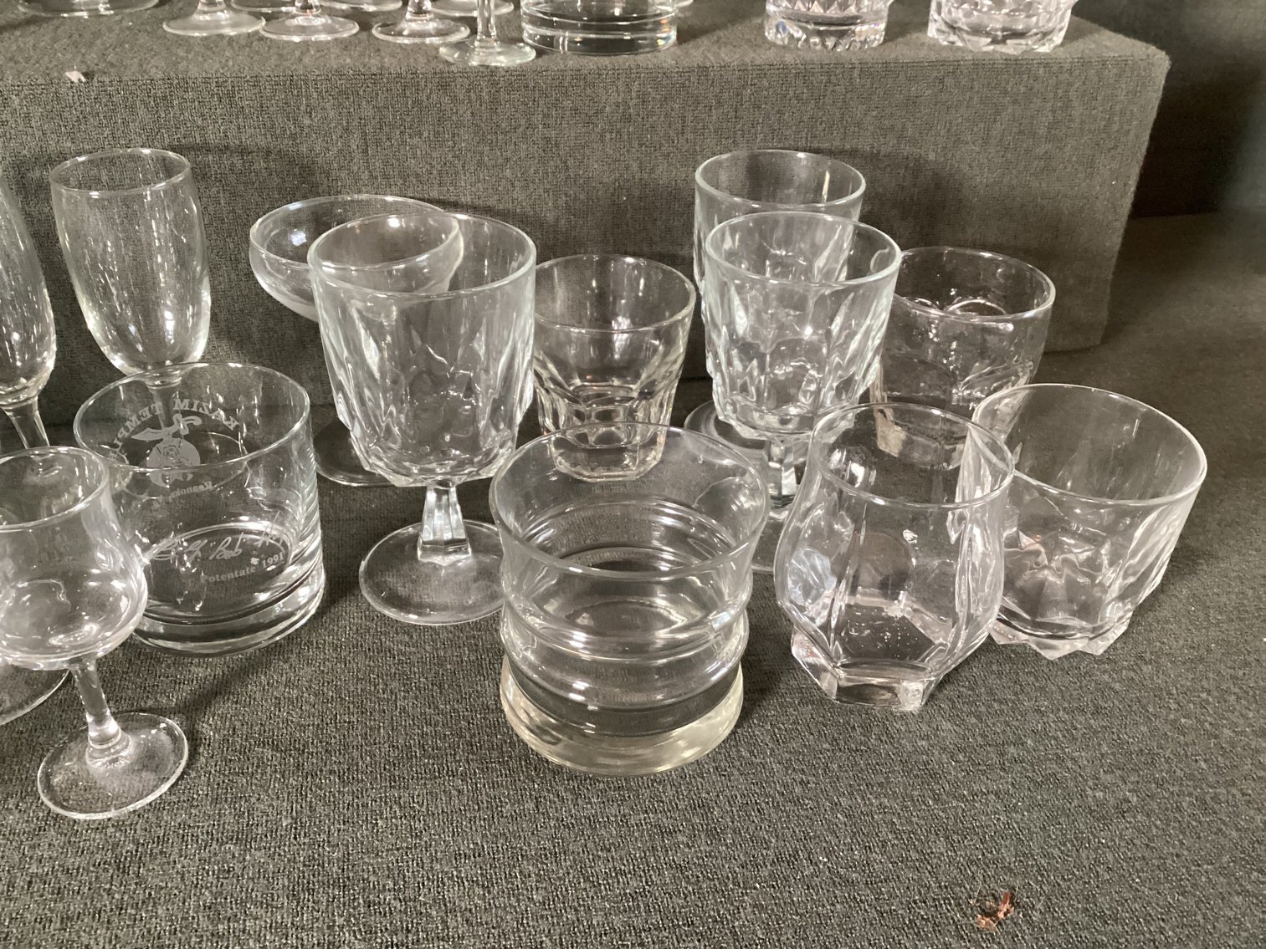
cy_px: 474
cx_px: 633
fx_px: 1134
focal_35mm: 31
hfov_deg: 58.3
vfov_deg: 45.4
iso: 400
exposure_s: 1/30
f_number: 2.4
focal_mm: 3.3
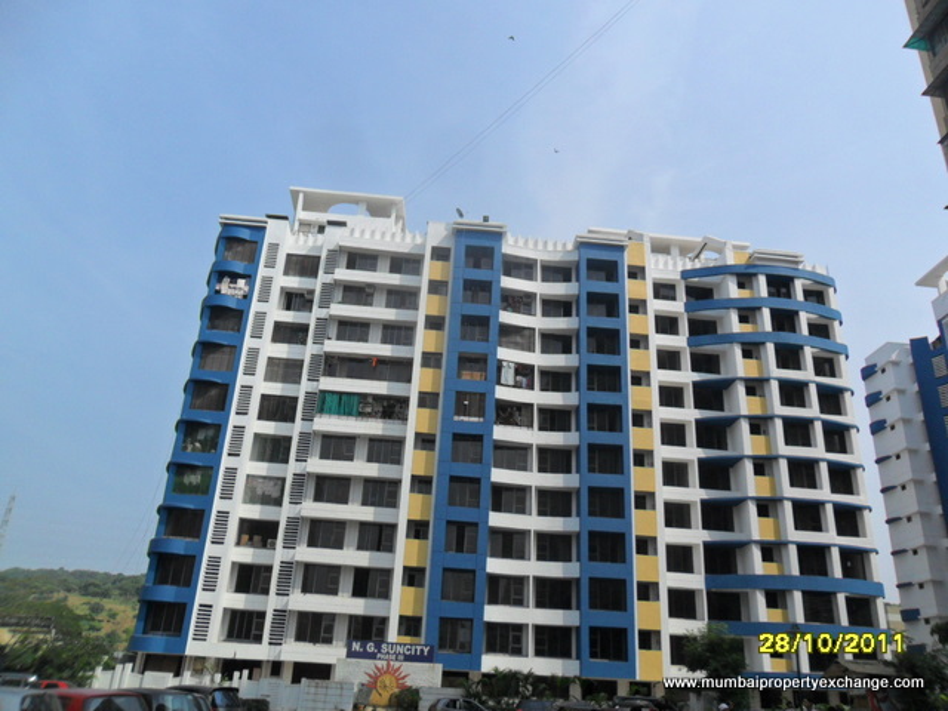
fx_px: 739
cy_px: 356
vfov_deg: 51.4
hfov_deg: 65.3
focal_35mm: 27
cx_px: 474
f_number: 8.9
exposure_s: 1/250
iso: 100
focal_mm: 4.9
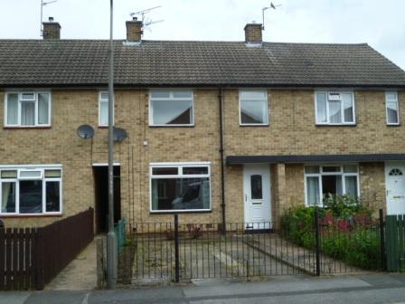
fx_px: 456
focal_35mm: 39
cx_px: 202
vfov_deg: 36.8
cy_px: 152
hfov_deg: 47.9
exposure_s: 1/640
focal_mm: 7
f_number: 3.2
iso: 80
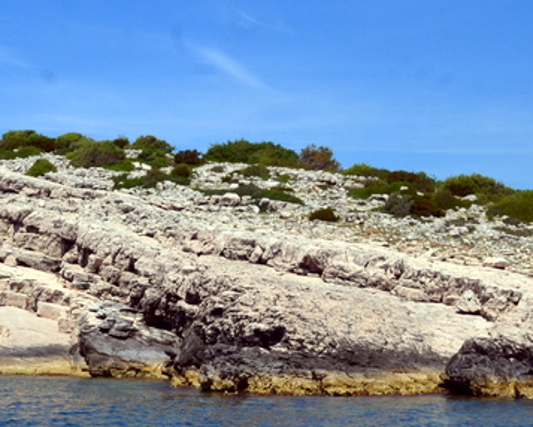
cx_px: 40
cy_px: 324
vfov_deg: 18.6
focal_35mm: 82
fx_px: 1294
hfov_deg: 22.6
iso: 320
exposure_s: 1/500
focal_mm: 26
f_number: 11
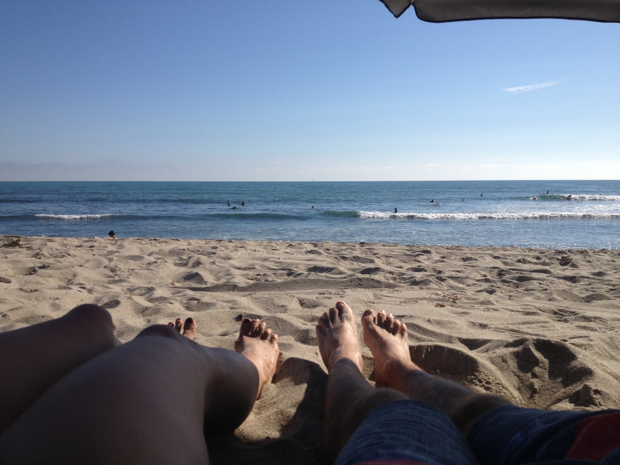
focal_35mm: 35
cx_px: 310
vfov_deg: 40.7
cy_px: 232
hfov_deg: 52.6
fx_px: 627
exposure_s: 1/3247
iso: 50
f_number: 2.4
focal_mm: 4.28
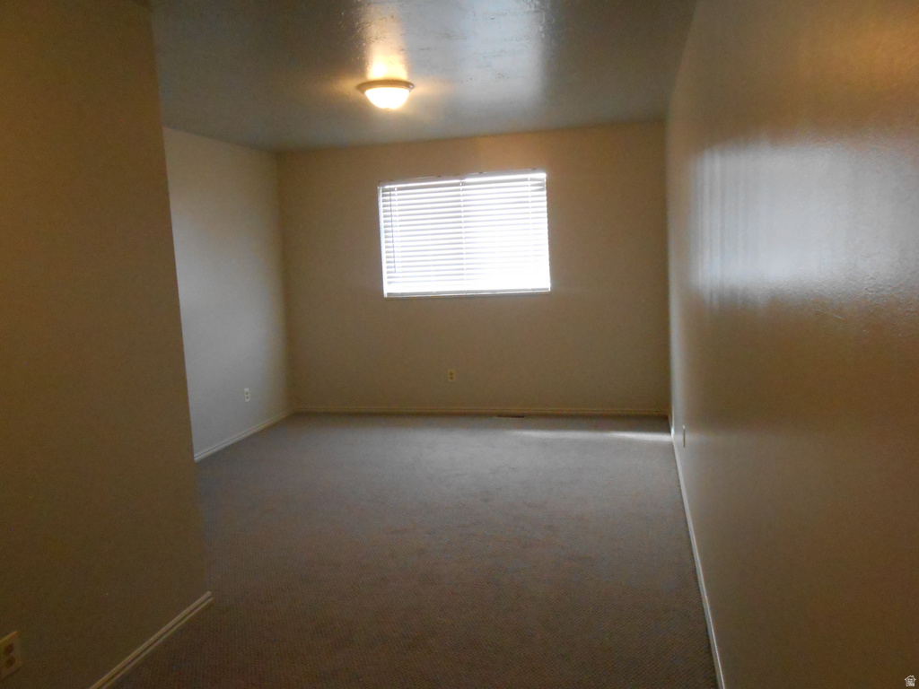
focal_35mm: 26
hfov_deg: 67.3
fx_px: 690
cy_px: 344
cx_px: 460
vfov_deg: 53.1
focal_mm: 4.6
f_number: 3.5
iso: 800
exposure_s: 1/80
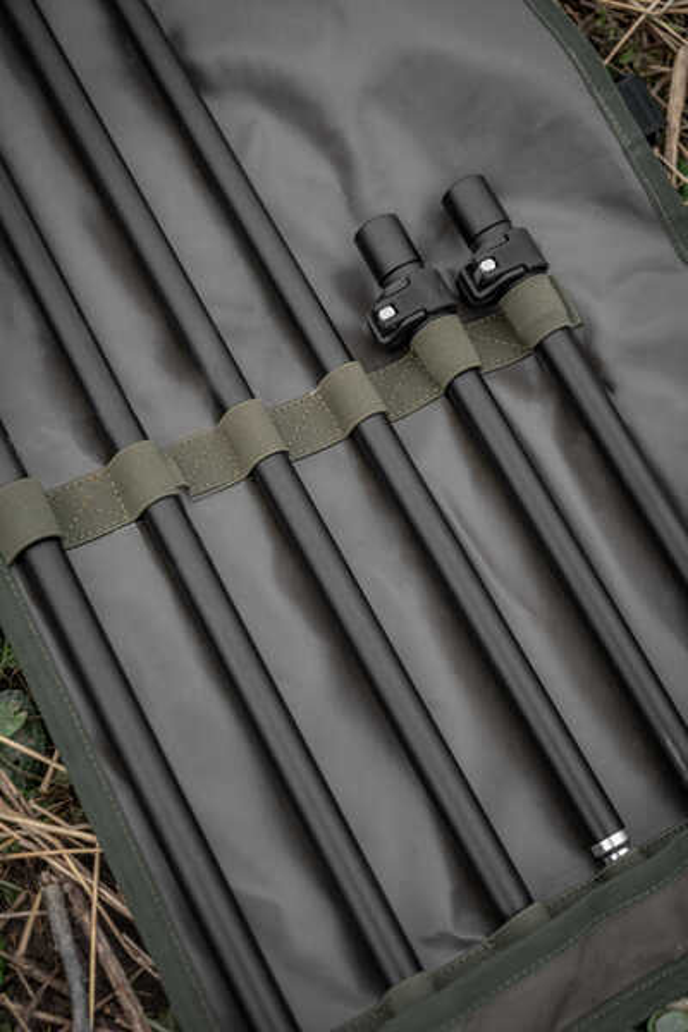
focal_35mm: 47
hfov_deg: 28.5
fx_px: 1353
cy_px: 516
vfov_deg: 41.8
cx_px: 344
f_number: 4.5
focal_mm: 47.2
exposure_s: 1/100
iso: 100
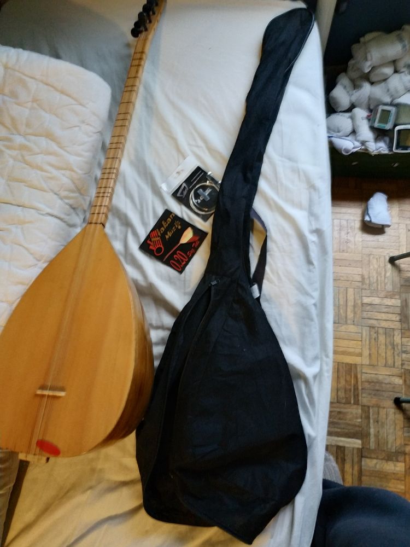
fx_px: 379
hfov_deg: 56.8
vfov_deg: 71.6
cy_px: 274
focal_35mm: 24
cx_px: 205
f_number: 1.9
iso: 1000
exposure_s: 1/20
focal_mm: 3.94
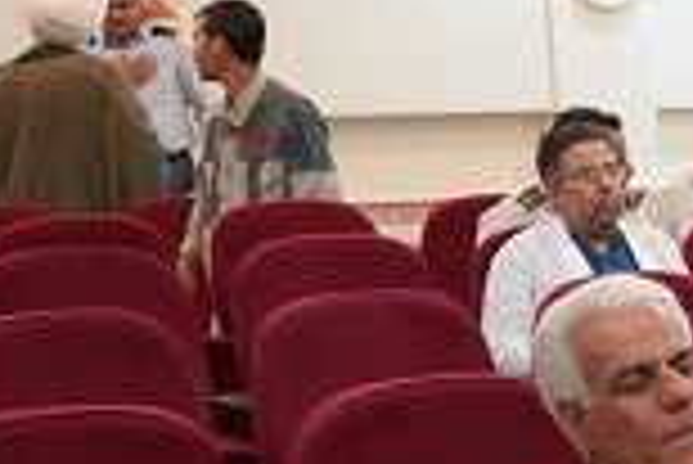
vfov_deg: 11.0
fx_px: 2389
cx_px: 1444
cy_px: 493
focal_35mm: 124
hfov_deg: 13.7
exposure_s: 1/160
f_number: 4
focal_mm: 24
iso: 10000
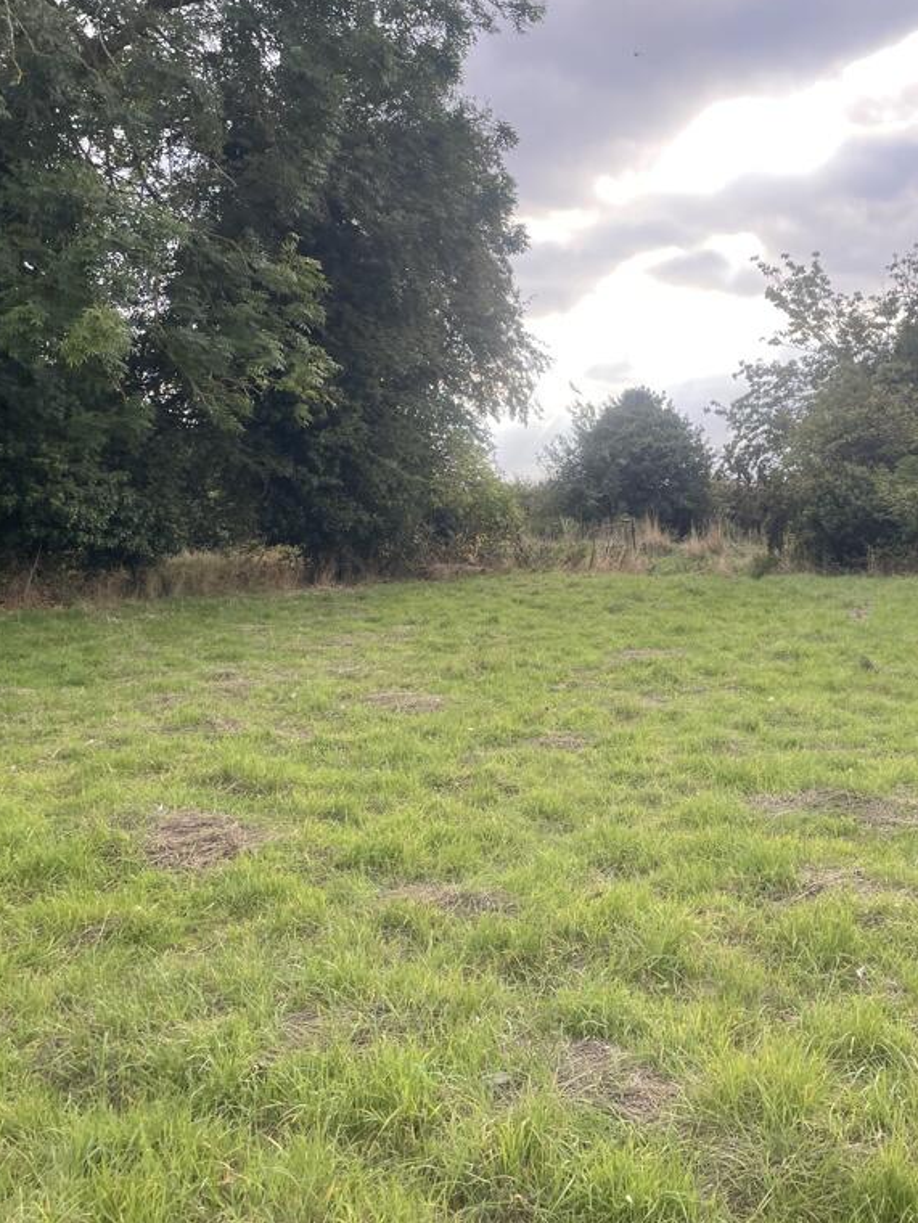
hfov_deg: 40.2
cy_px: 609
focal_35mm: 35
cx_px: 609
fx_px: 1237
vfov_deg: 52.6
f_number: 1.6
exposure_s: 1/342
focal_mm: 4.2
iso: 32
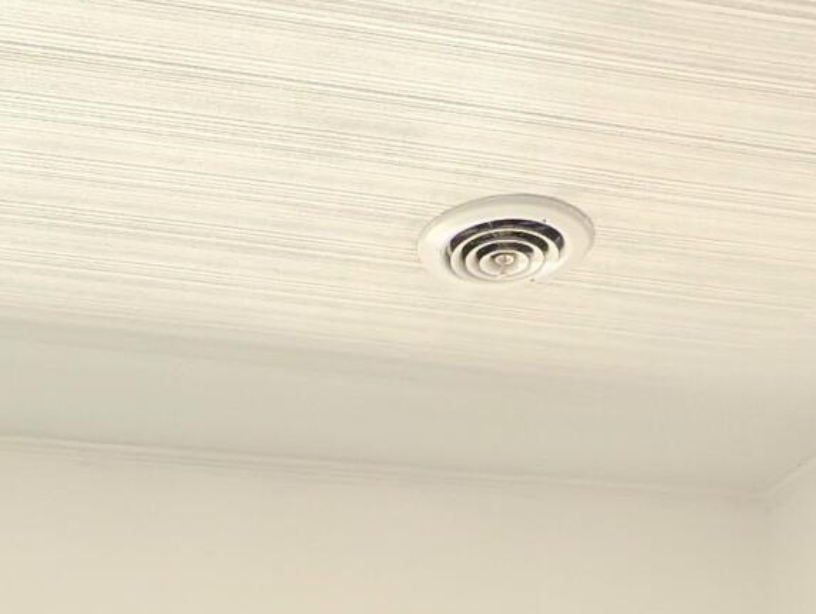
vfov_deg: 16.2
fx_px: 1487
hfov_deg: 30.4
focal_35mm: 63
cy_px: 1325
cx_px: 244
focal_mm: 2.23
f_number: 1.95
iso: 56
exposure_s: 1/120
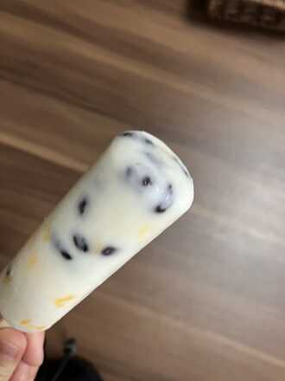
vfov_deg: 63.4
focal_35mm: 28
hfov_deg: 49.7
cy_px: 190
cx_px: 142
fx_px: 307
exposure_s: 1/60
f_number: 1.8
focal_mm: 3.99
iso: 160
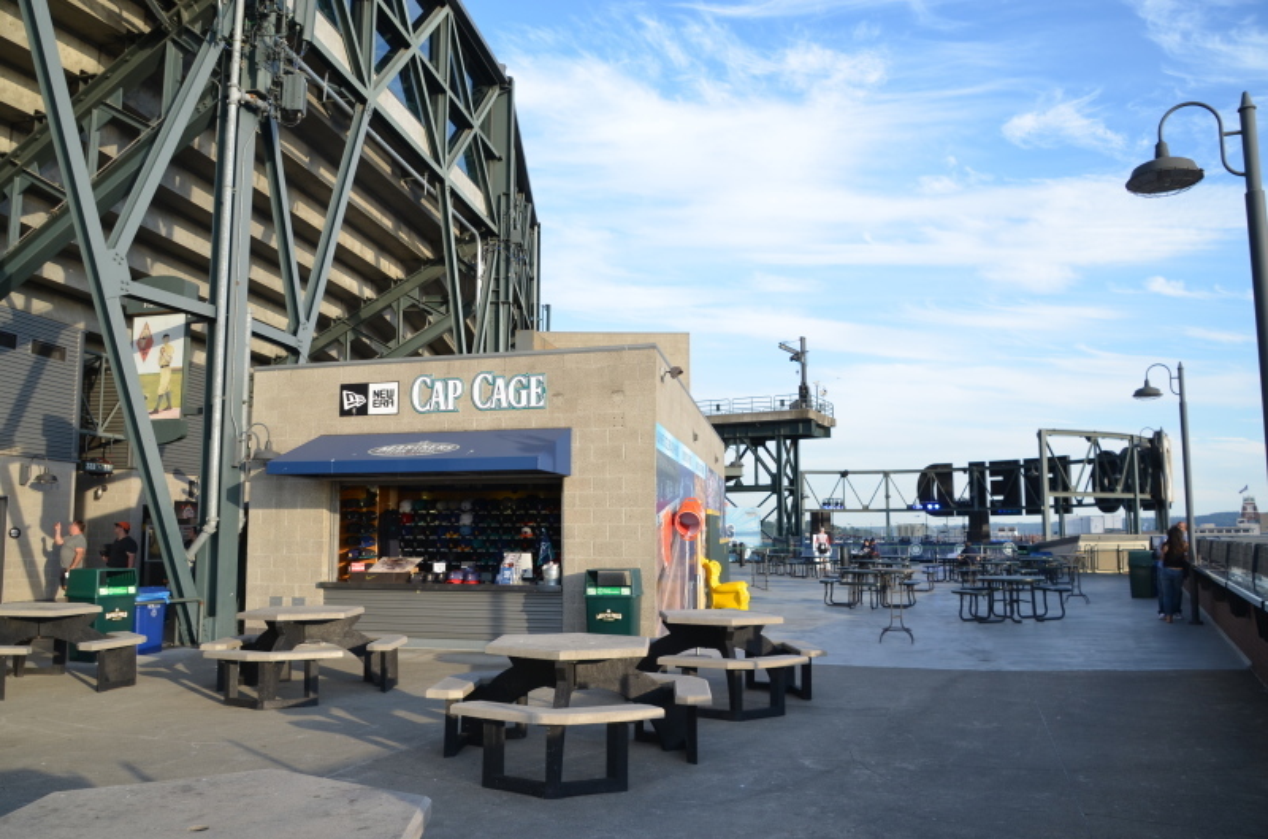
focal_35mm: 27
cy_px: 420
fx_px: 949
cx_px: 634
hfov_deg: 67.5
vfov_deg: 47.7
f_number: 8
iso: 200
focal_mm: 18
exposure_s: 1/250
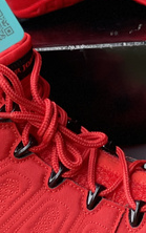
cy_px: 32
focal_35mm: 226
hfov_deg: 5.8
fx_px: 1437
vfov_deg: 9.2
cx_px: 132
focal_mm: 7.5
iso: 160
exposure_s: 1/121
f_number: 2.2
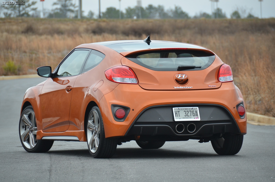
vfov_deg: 4.6
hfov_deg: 6.9
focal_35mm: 300
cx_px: 138
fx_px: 2287
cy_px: 91
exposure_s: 1/640
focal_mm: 200
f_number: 5.6
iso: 800
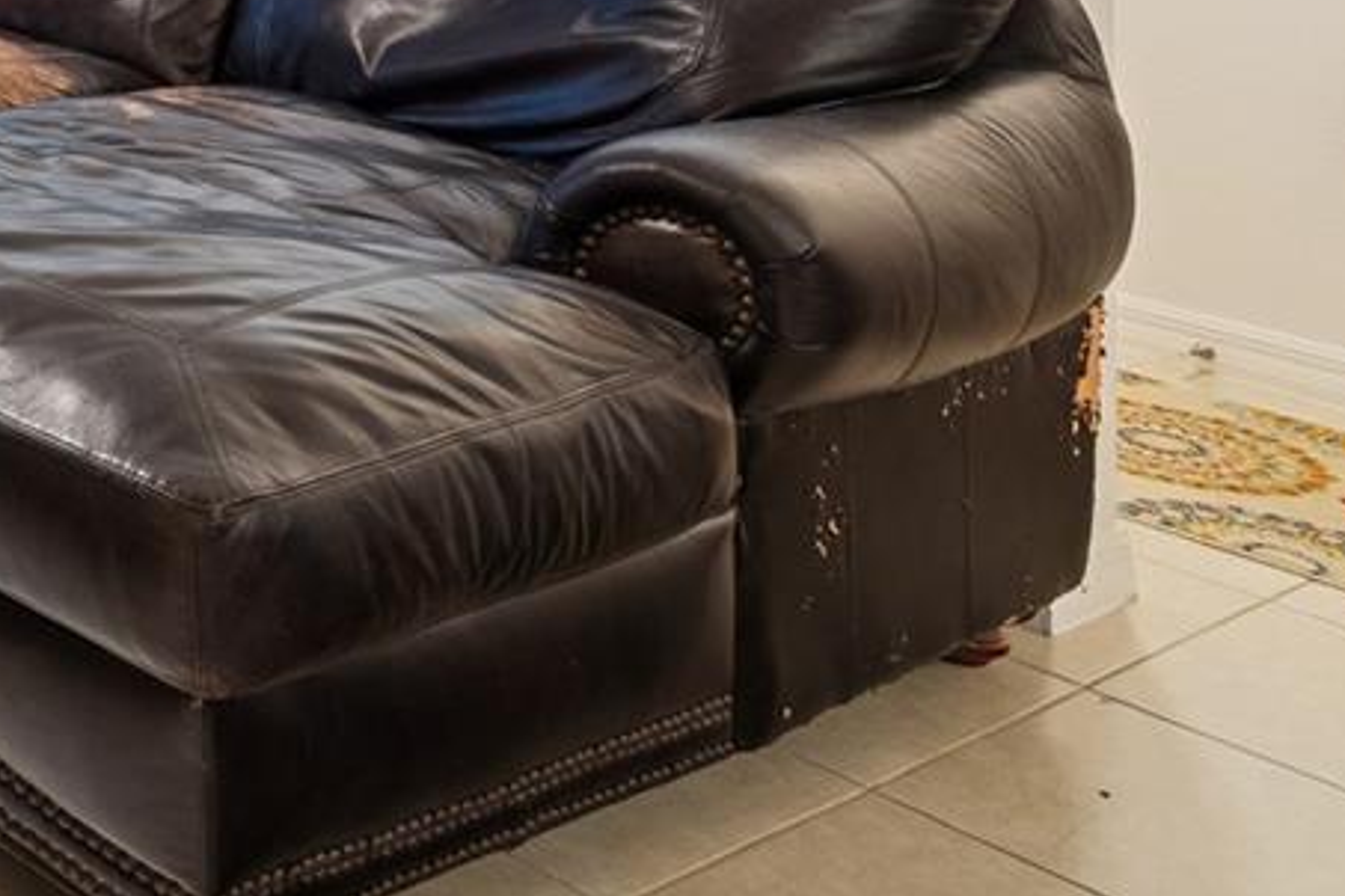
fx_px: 1980
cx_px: -748
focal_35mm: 53
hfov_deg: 25.9
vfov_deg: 21.3
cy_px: -460
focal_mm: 10
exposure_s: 1/3.33
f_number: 7.1
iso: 100
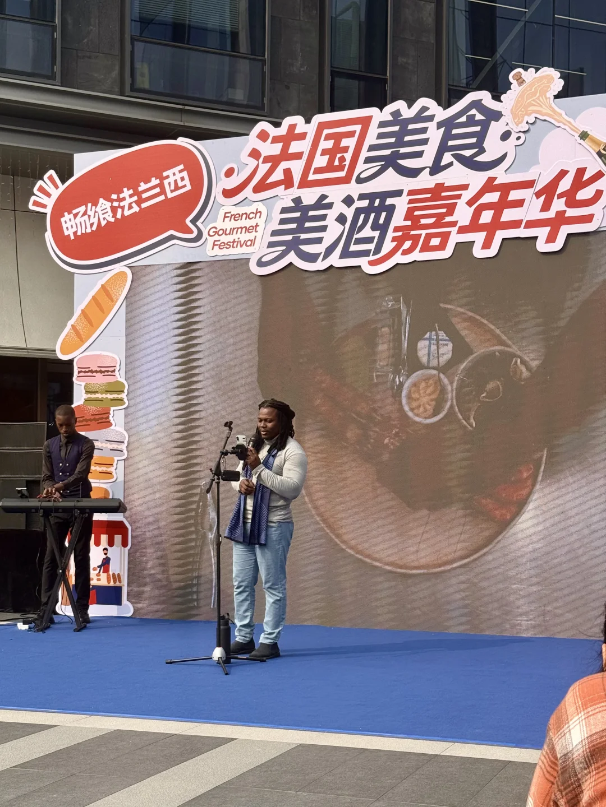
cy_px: 404
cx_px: 303
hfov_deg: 30.3
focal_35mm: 48
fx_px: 1120
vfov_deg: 39.7
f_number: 1.78
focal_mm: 6.76
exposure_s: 1/4329
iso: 64
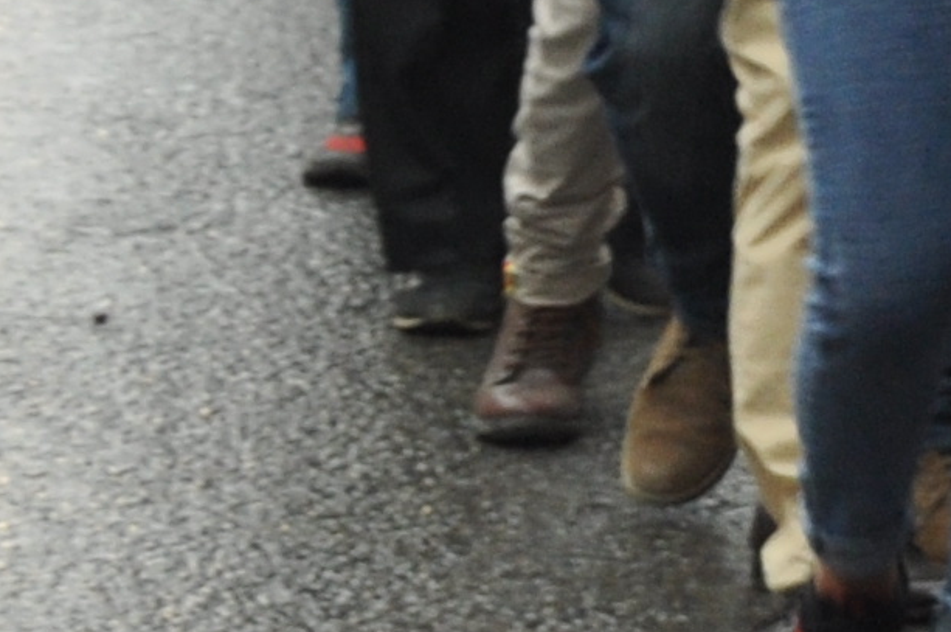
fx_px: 8864
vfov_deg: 4.0
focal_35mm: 336
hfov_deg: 5.6
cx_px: 3174
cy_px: -927
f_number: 4.2
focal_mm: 32
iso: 560
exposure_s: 1/60
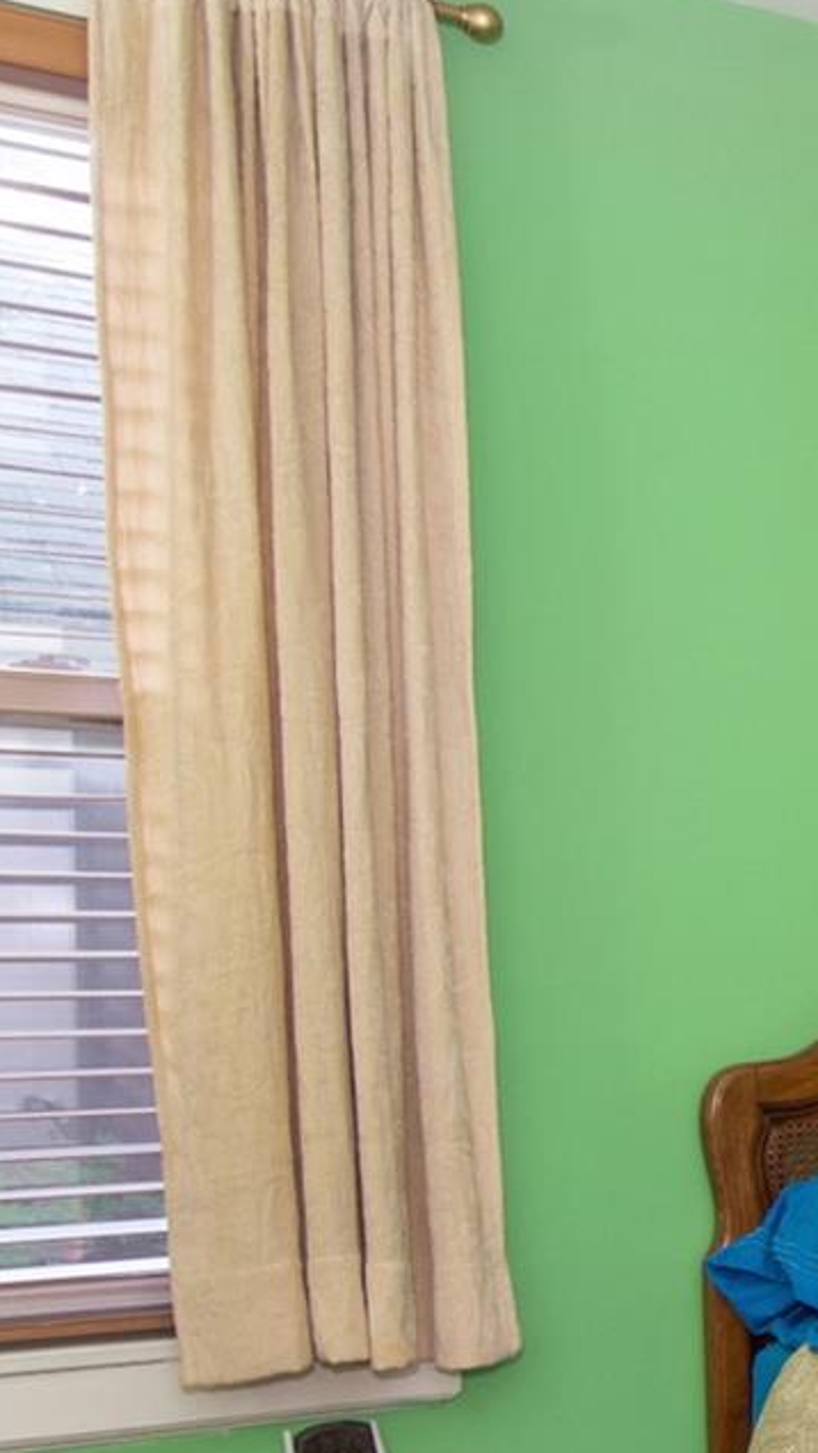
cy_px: 1031
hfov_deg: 15.1
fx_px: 2146
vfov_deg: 36.8
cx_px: 1842
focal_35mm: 56
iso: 640
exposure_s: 1/25
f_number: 8
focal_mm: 11
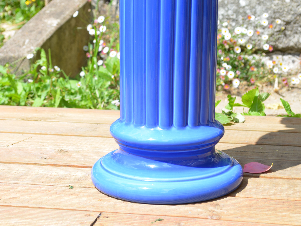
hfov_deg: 21.6
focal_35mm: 91
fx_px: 787
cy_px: 114
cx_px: 148
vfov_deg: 16.3
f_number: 8
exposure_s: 1/125
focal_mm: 55
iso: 100
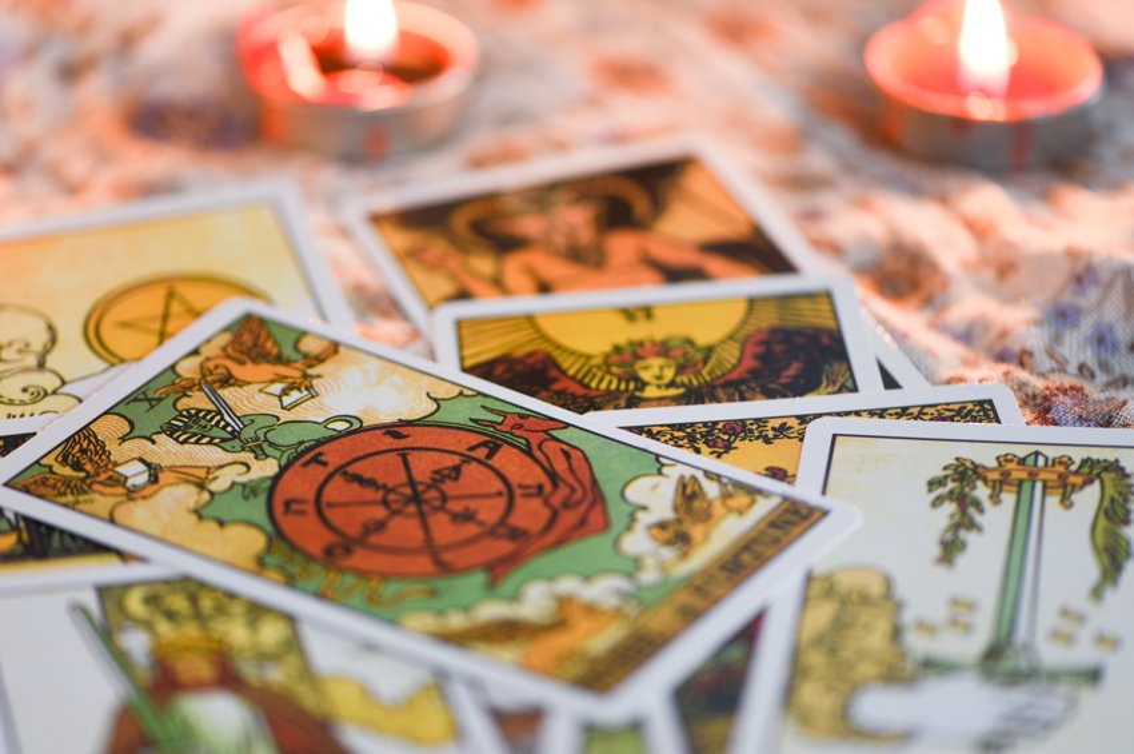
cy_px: 377
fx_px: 1605
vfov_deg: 26.4
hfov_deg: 38.9
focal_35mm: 51
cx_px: 567
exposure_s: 1/200
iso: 200
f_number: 22
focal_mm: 34
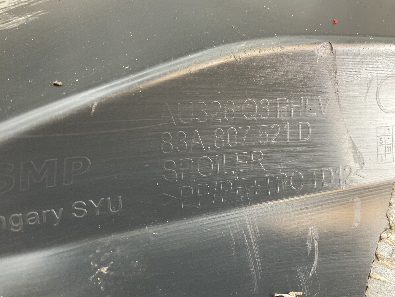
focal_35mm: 29
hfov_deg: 61.7
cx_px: 198
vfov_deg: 48.2
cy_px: 148
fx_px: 331
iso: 64
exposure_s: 1/60
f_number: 1.8
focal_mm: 3
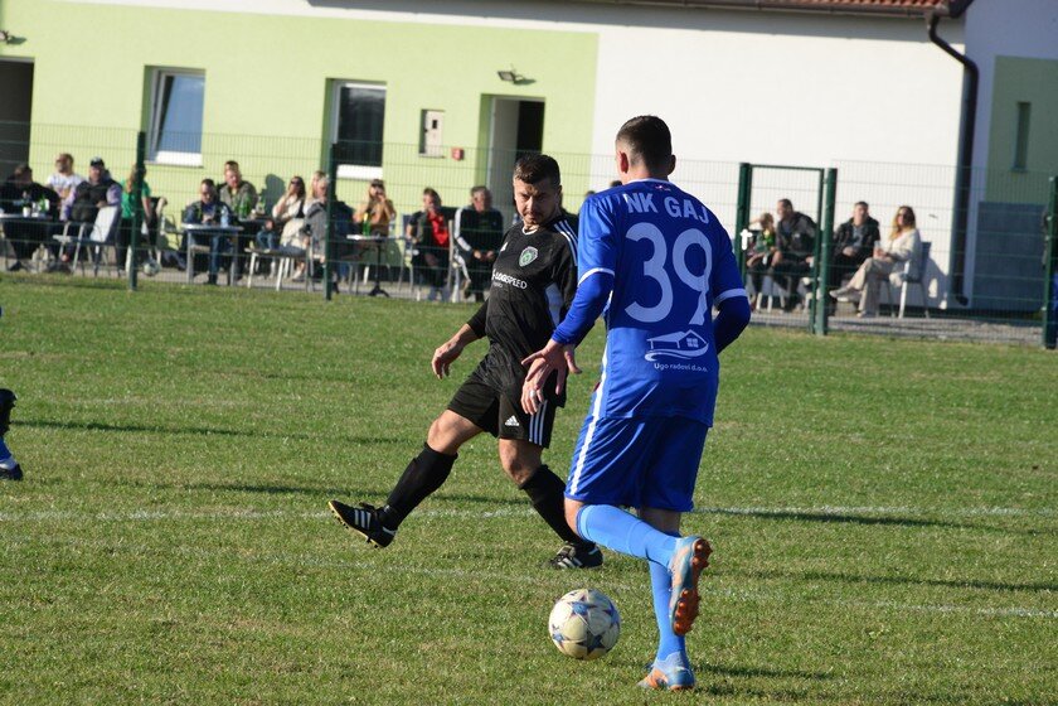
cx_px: 529
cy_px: 353
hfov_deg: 6.9
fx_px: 8816
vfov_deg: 4.6
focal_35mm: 300
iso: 2000
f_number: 14
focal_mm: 300
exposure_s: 1/800
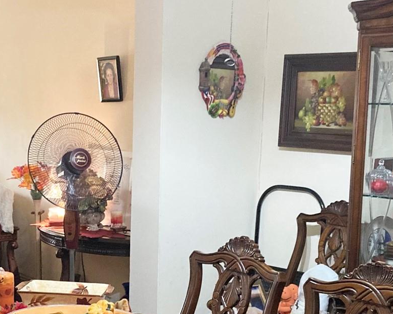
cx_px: 124
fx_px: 838
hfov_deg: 26.2
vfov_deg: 20.9
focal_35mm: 72
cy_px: 273
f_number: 1.8
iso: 400
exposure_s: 1/30
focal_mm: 3.99
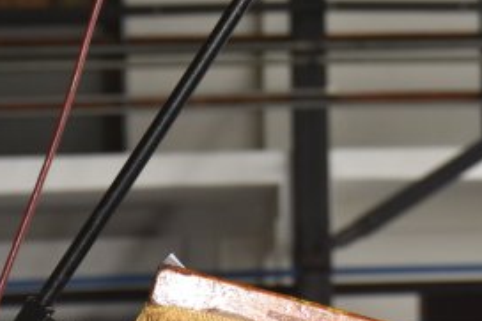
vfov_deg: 5.4
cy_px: -51
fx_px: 3412
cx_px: 514
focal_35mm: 255
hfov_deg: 8.0
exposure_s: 1/250
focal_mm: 66
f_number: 7.1
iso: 640
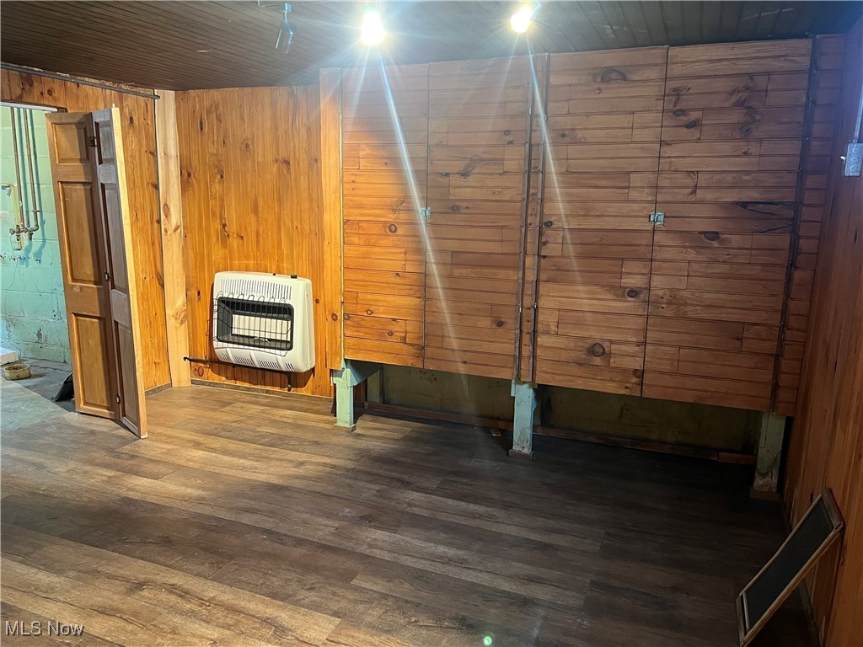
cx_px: 432
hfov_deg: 67.3
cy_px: 324
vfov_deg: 53.1
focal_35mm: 26
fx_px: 648
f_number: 1.5
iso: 400
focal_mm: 5.7
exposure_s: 1/40
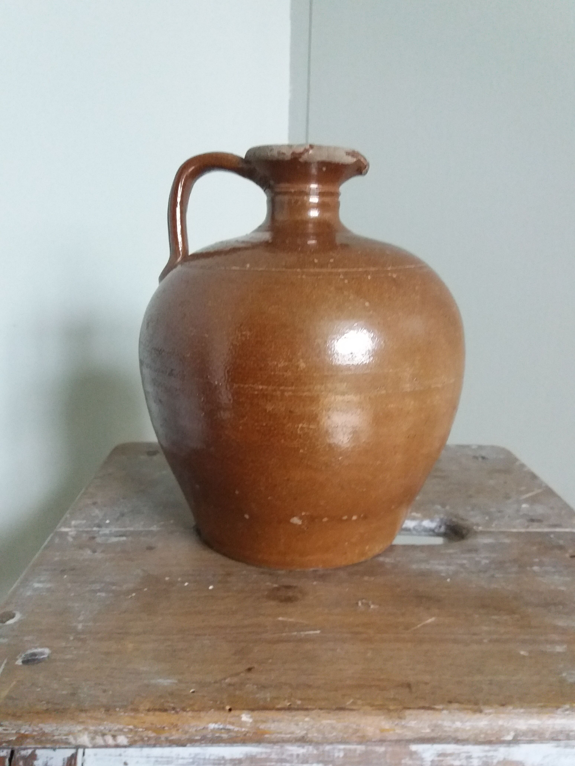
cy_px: 383
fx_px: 620
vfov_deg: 63.4
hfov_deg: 49.7
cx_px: 288
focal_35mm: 28
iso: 400
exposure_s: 1/17
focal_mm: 3.7
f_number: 1.9
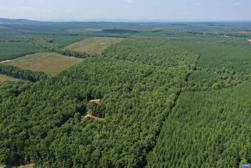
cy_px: 84
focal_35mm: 28
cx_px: 126
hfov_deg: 65.5
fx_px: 195
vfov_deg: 46.4
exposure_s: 1/500
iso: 100
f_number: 5
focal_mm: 10.26
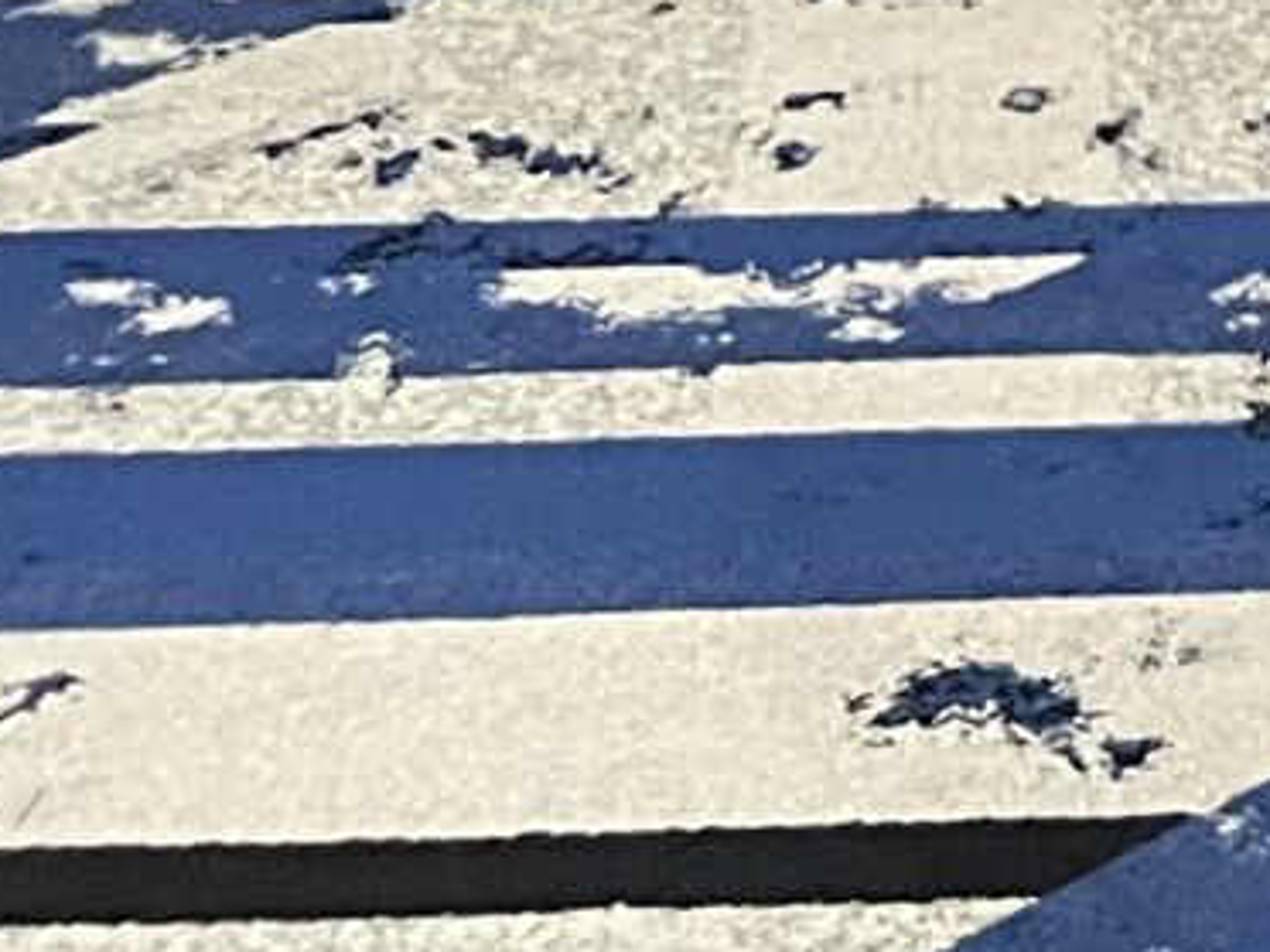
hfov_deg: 9.0
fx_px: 6567
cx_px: 3800
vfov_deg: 7.2
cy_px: -2146
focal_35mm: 179
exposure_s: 1/60
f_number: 1.5
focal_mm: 5.7
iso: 320
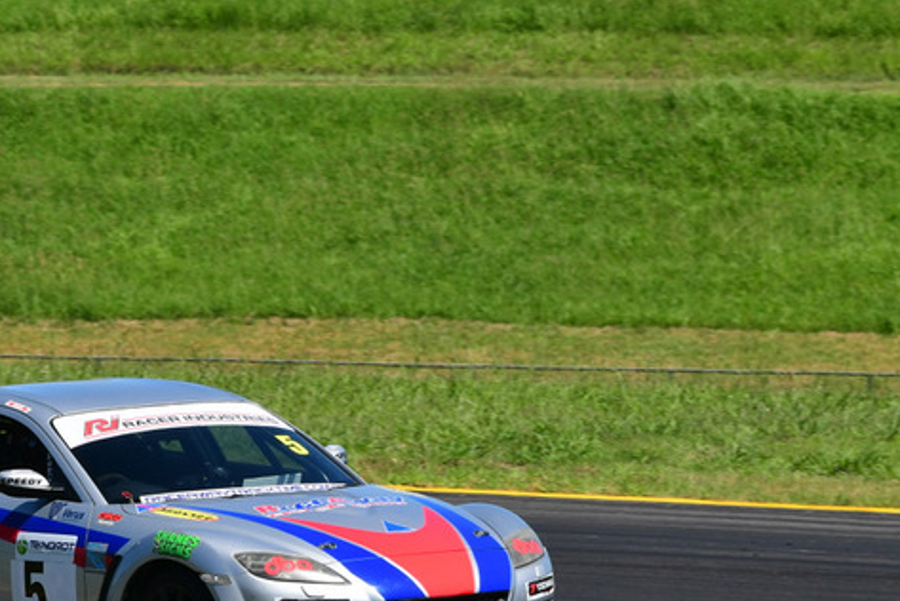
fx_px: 12682
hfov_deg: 4.1
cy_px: 409
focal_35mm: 507
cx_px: 228
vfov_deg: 2.7
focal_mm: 200
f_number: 11
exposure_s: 1/640
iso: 400
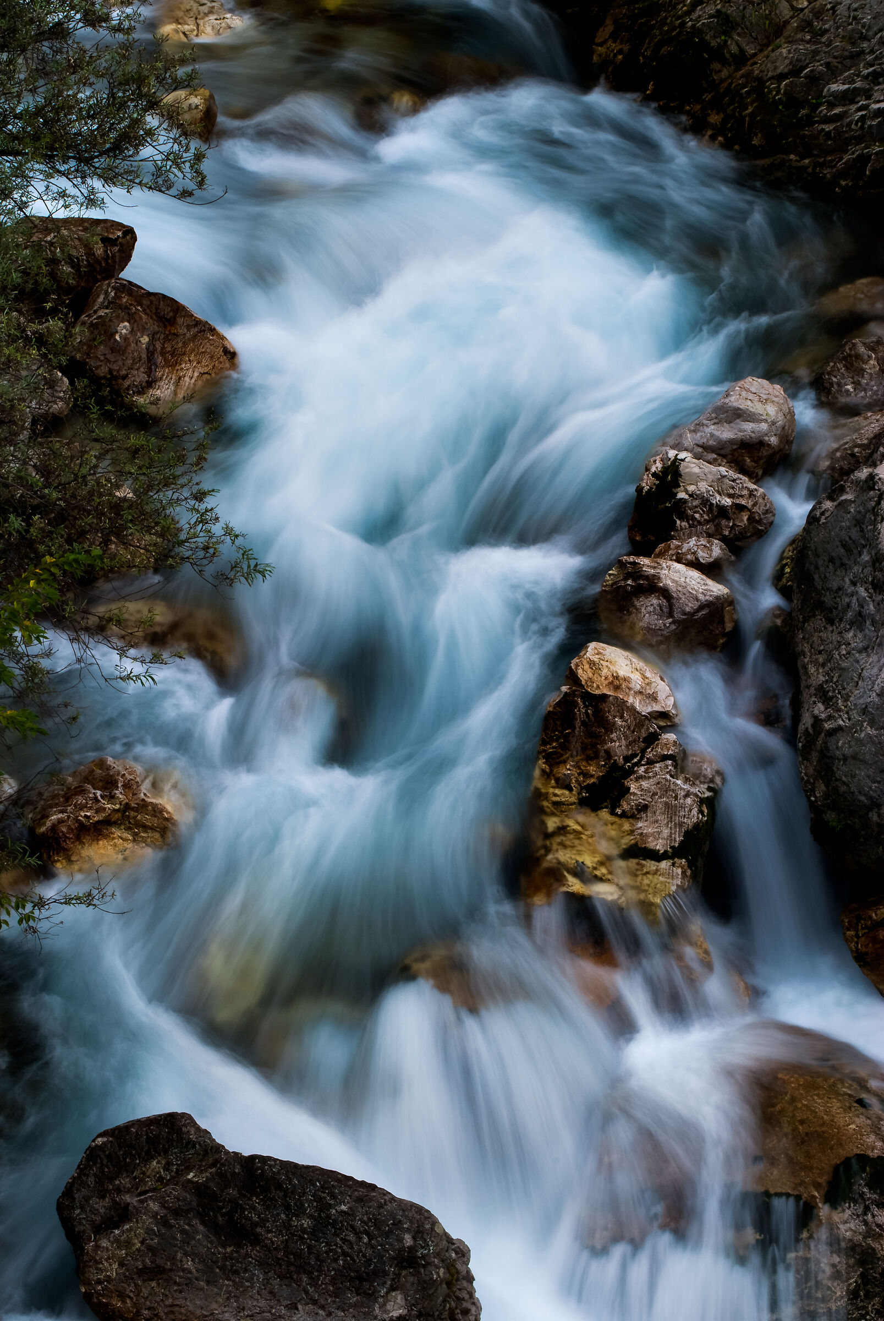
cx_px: 442
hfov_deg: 10.8
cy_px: 660
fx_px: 4682
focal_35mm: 128
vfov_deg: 16.1
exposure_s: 1/2
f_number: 22
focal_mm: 85
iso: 100
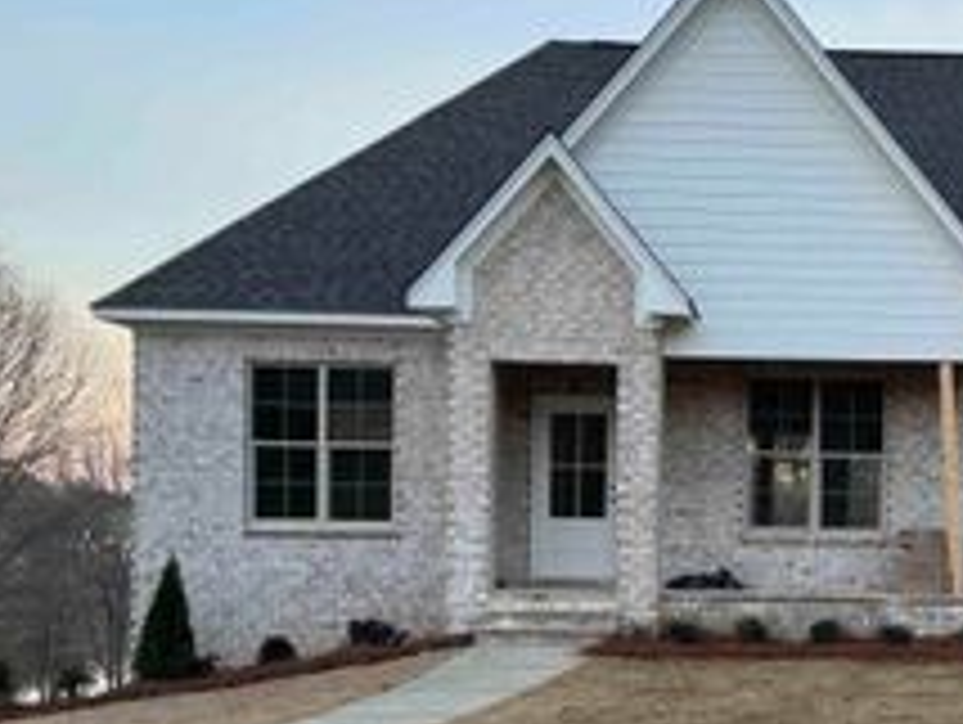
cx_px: 860
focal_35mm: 56
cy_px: 533
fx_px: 1560
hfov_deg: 32.7
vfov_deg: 25.9
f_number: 1.78
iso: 100
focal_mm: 6.76
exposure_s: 1/97
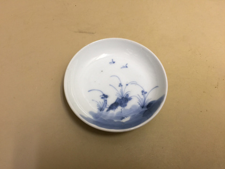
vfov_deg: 48.2
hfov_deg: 61.7
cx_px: 112
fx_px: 188
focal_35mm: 29
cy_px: 84
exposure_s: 1/33
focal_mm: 4.15
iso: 50
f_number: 2.2
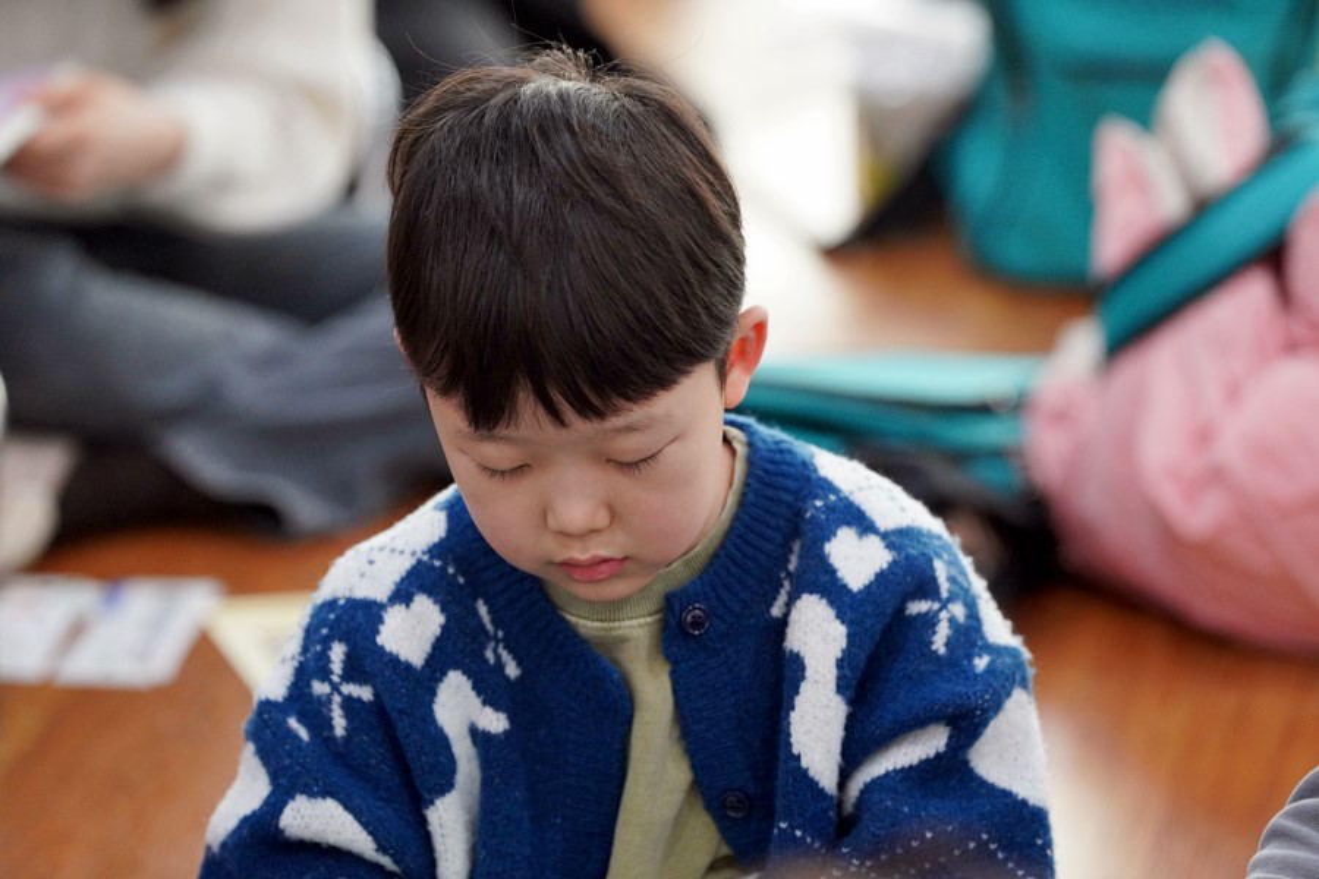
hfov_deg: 10.3
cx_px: 660
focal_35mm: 200
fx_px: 7327
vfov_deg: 6.9
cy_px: 440
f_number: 4
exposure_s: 1/250
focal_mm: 200
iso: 3200
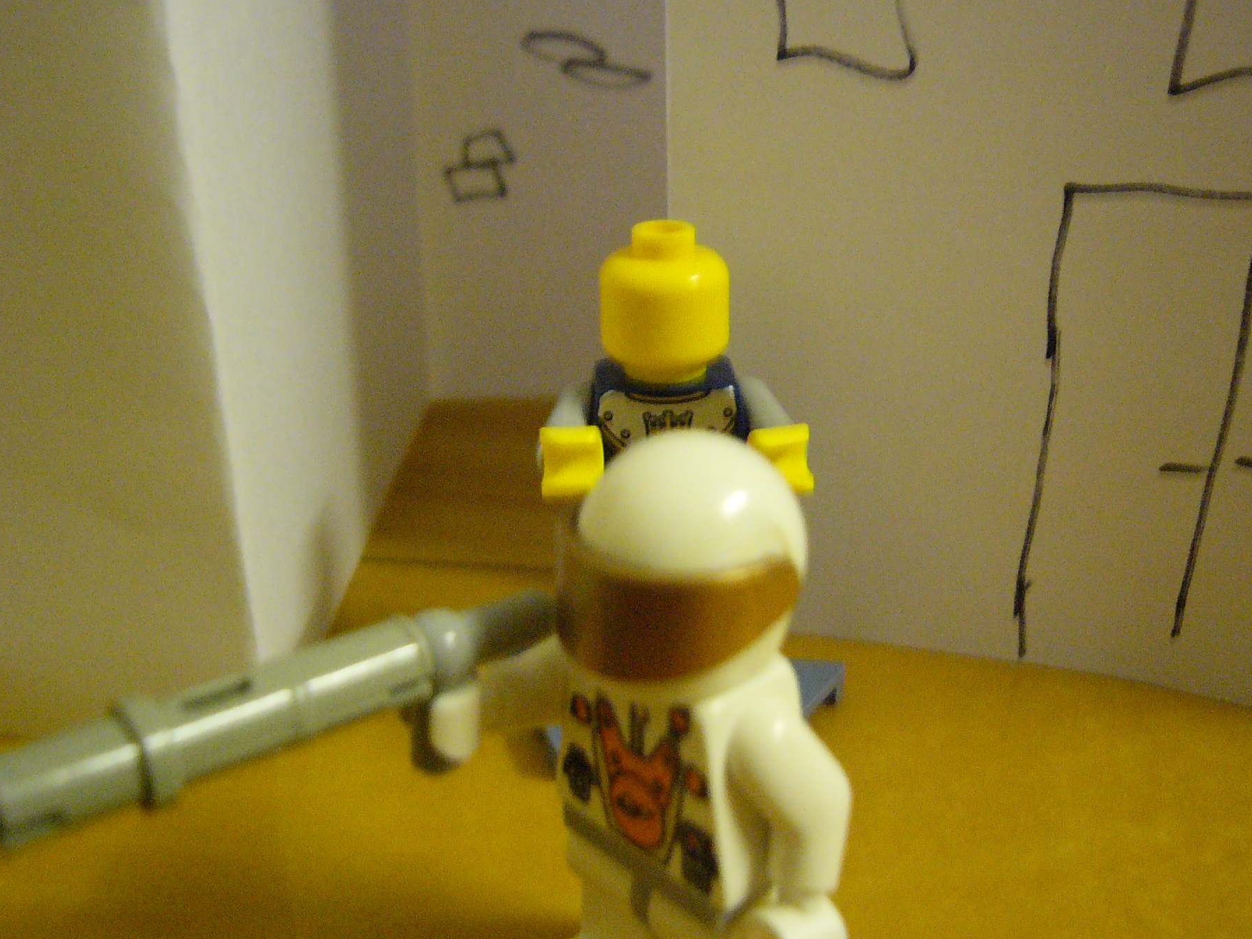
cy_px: 437
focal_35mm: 40
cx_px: 643
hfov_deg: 46.8
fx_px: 1447
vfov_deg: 35.9
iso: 400
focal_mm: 5.8
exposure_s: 1/8
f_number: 2.8
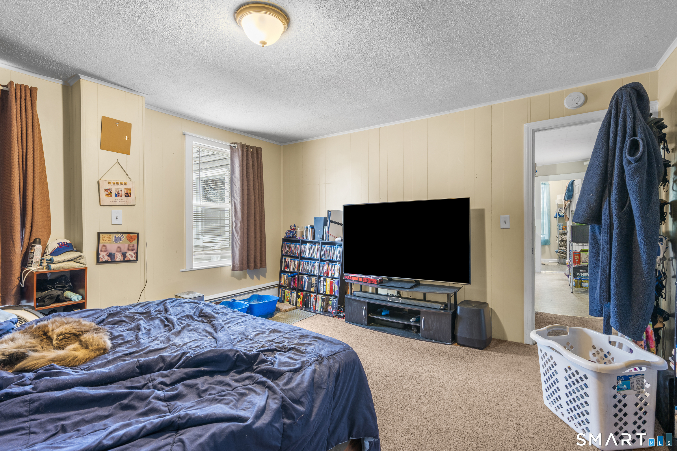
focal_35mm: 16
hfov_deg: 96.7
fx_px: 301
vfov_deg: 73.7
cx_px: 338
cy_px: 226
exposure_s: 8
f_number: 9
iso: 200
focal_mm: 16
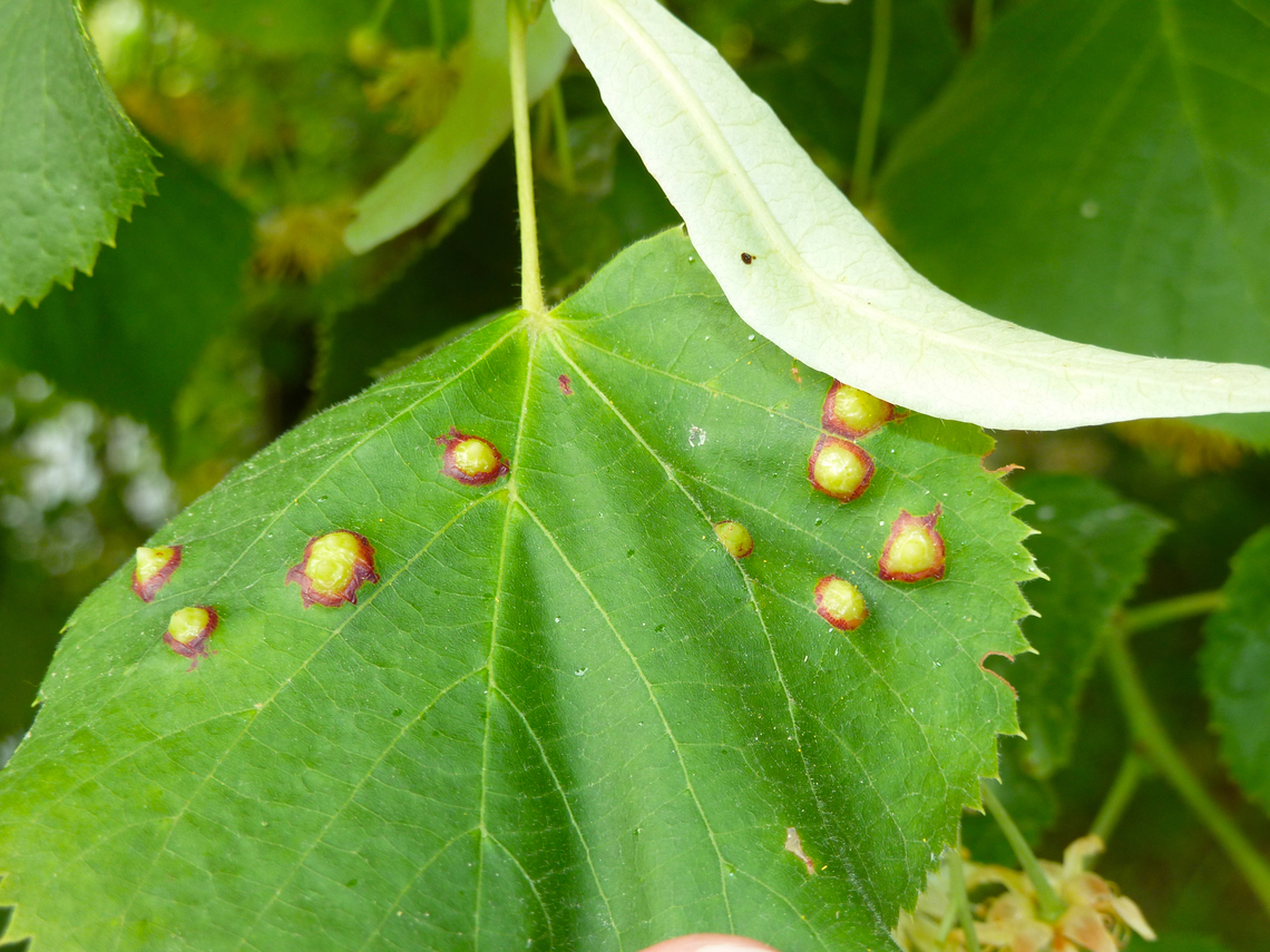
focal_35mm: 52
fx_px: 1908
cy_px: 476
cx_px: 635
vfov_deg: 28.0
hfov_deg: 36.8
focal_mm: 8.5
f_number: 3.8
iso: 100
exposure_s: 1/30
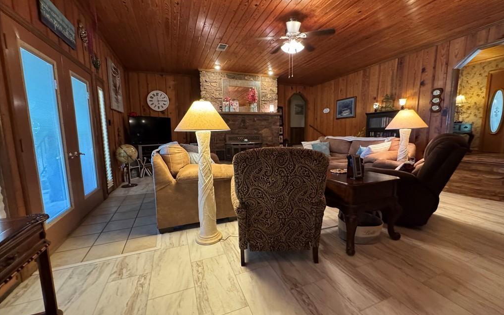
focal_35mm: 15
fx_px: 206
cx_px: 254
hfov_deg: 101.5
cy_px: 158
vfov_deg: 74.8
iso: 1000
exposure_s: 1/60
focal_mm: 2.22
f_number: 2.2
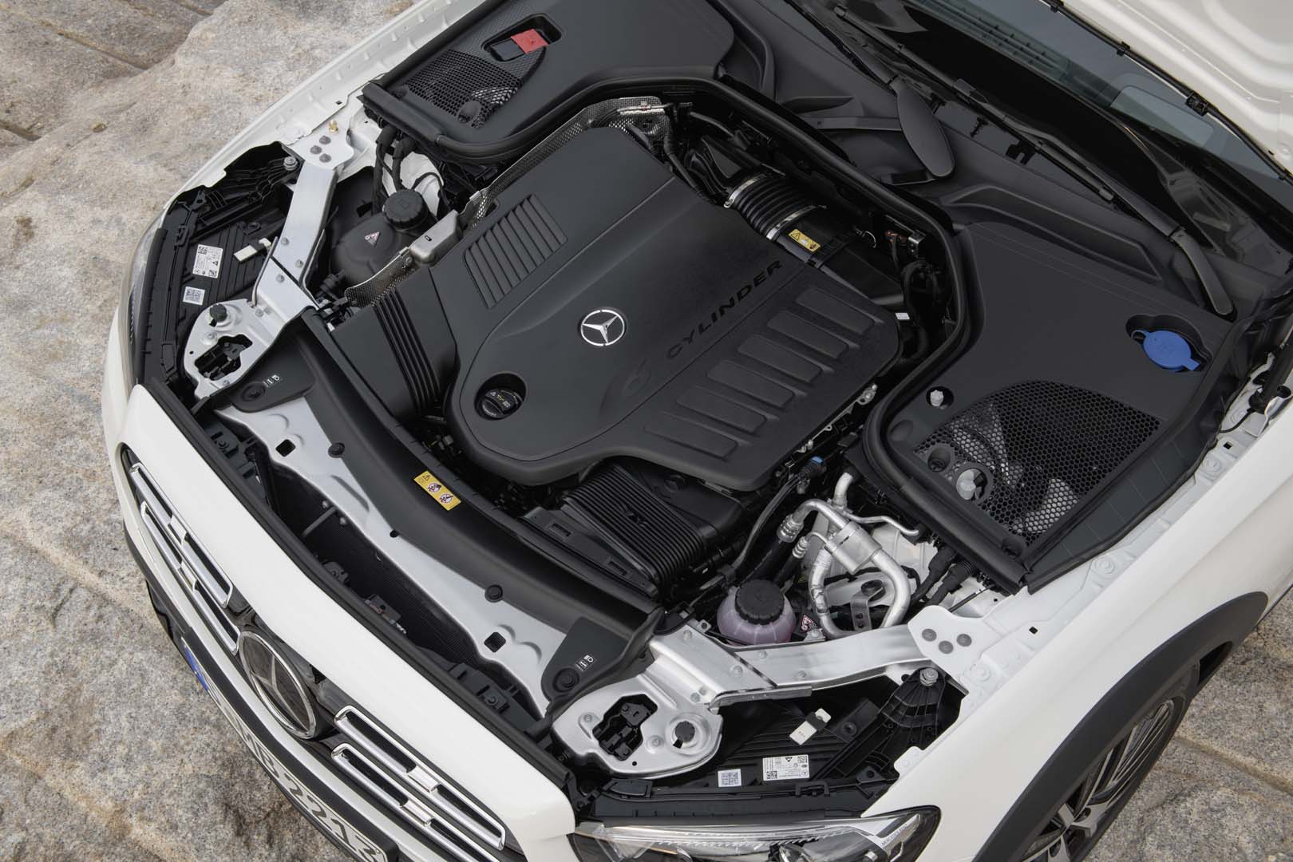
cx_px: 646
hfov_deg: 43.6
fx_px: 1616
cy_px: 431
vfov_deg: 29.9
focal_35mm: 45
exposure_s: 1/13
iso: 100
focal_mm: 45
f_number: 11
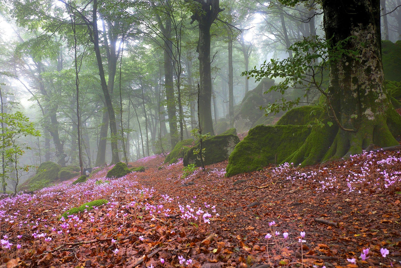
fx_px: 301
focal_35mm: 27
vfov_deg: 47.9
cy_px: 134
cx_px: 200
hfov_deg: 67.4
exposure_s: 1/10
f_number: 6.4
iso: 200
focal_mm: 18
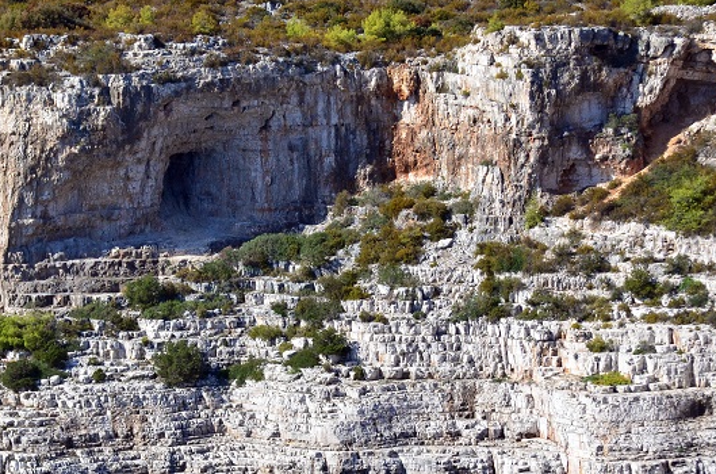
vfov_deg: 3.9
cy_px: 258
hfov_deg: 5.8
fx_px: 7023
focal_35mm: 354
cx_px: 262
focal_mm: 125
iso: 640
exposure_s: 1/4000
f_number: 4.8
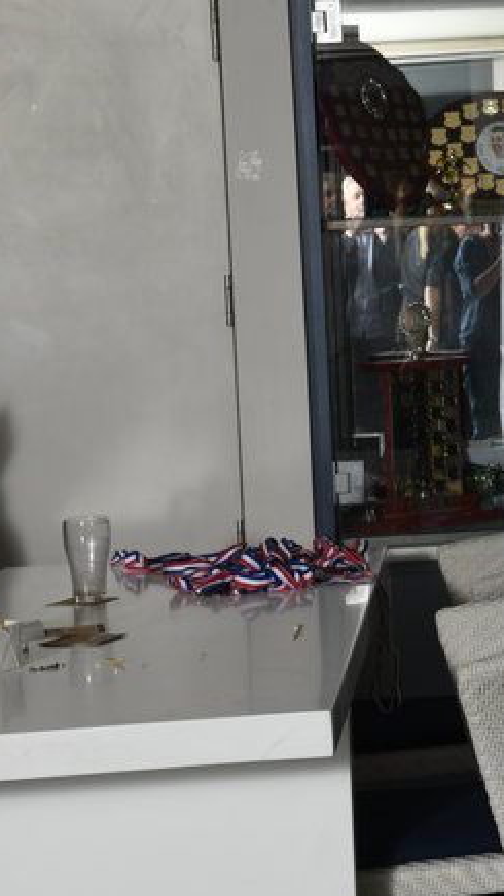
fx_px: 2568
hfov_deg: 10.8
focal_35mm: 108
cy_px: 290
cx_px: 775
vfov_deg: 19.7
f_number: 9
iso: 320
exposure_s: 1/125
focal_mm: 45
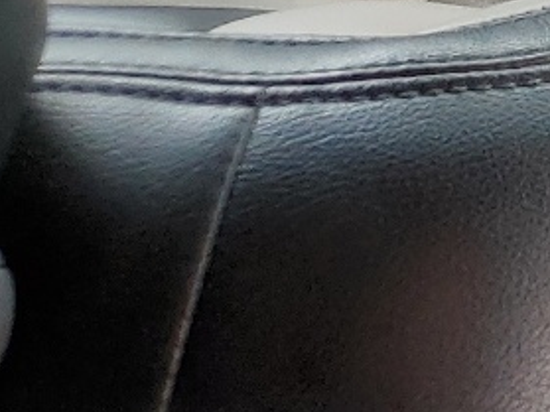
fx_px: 2366
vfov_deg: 9.2
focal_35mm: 149
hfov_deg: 10.5
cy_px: -495
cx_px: 1512
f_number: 1.5
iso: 50
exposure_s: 1/143
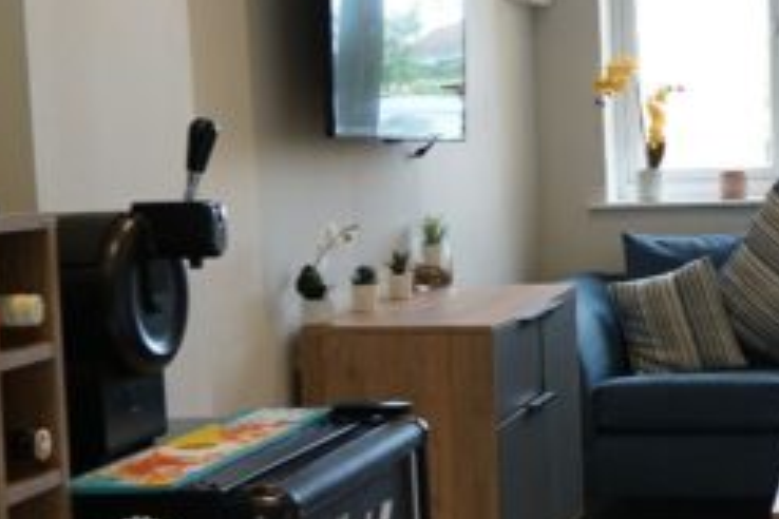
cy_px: 286
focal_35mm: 78
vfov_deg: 17.5
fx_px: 1688
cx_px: 871
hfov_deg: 24.2
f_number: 4
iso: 400
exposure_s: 1/100
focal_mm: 16
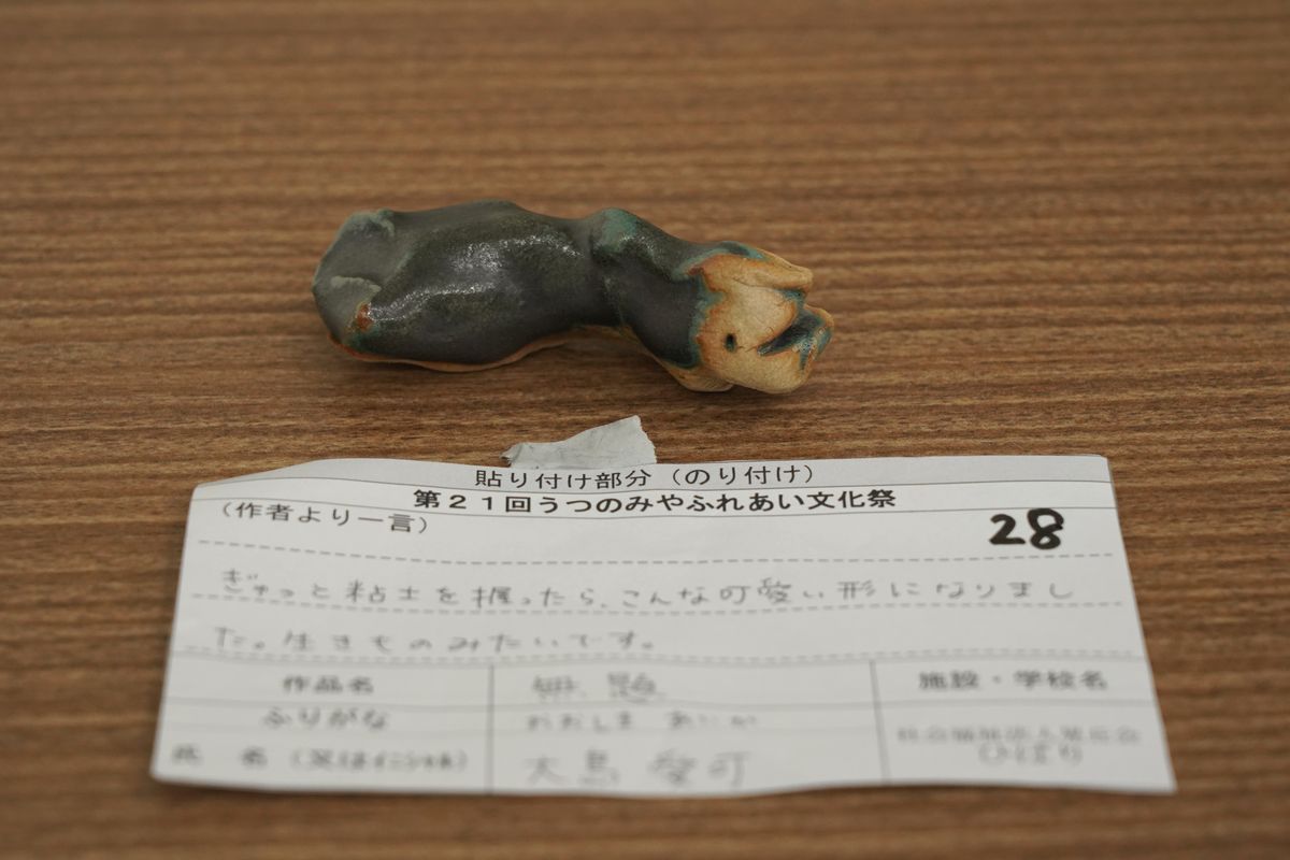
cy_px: 430
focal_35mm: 105
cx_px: 645
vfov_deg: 13.0
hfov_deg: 19.5
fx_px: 3762
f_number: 8
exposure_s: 1/50
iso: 3200
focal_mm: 105
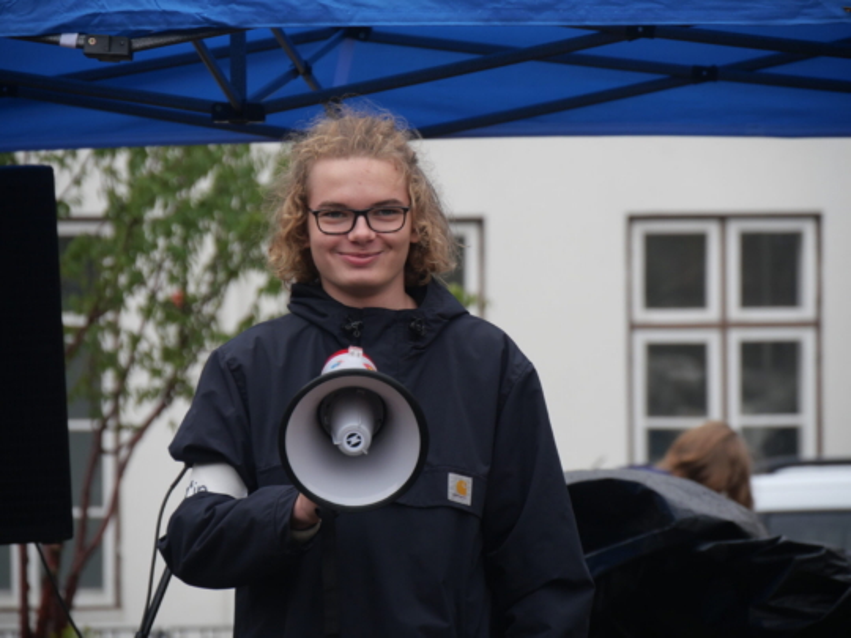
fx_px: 5654
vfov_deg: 6.5
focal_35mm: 230
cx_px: 426
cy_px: 319
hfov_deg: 8.6
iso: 320
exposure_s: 1/250
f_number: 5.6
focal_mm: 115
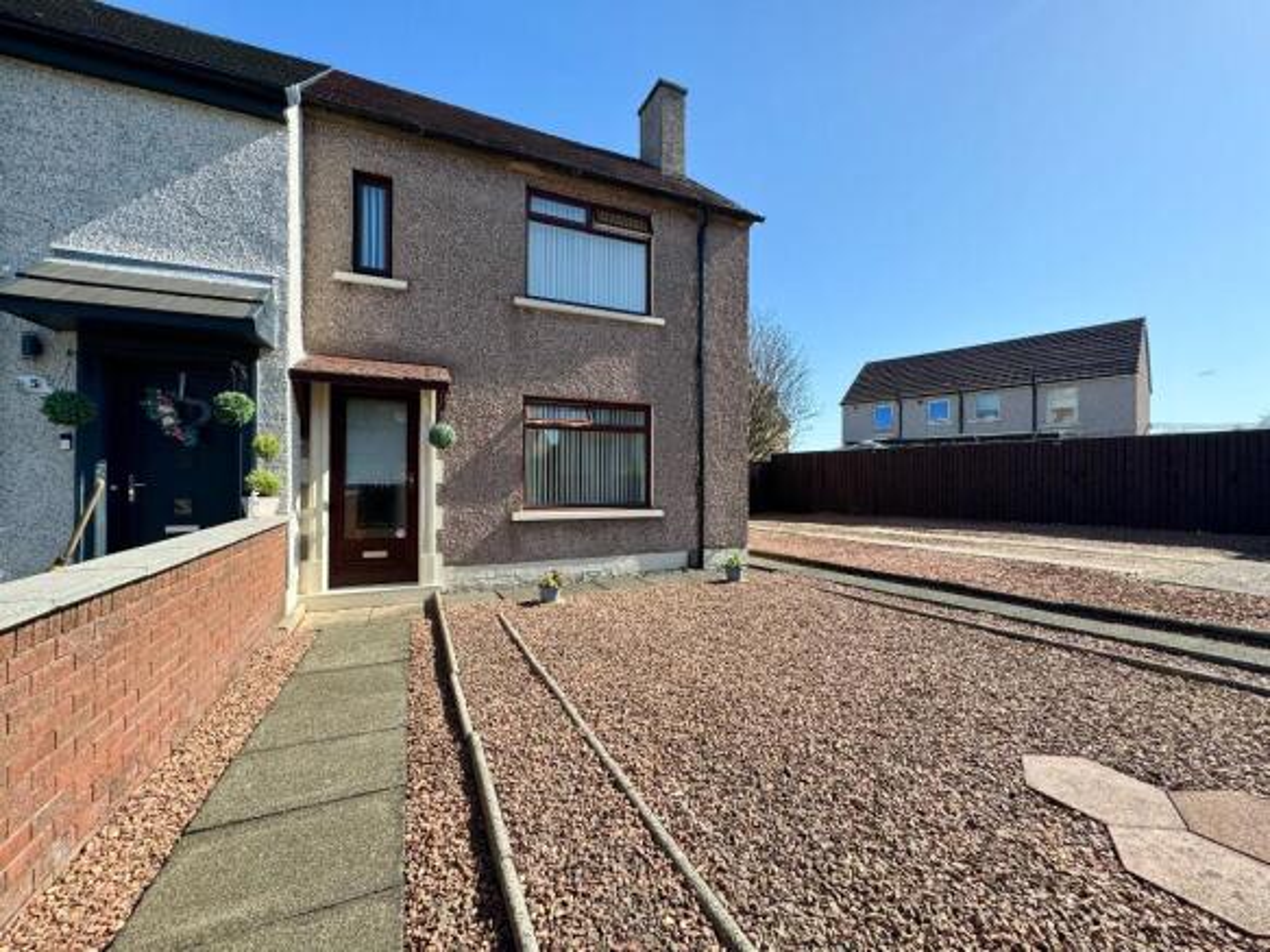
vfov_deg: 85.7
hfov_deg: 102.1
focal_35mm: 14
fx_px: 514
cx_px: 635
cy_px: 476
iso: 40
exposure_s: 1/993
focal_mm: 2.22
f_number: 2.2
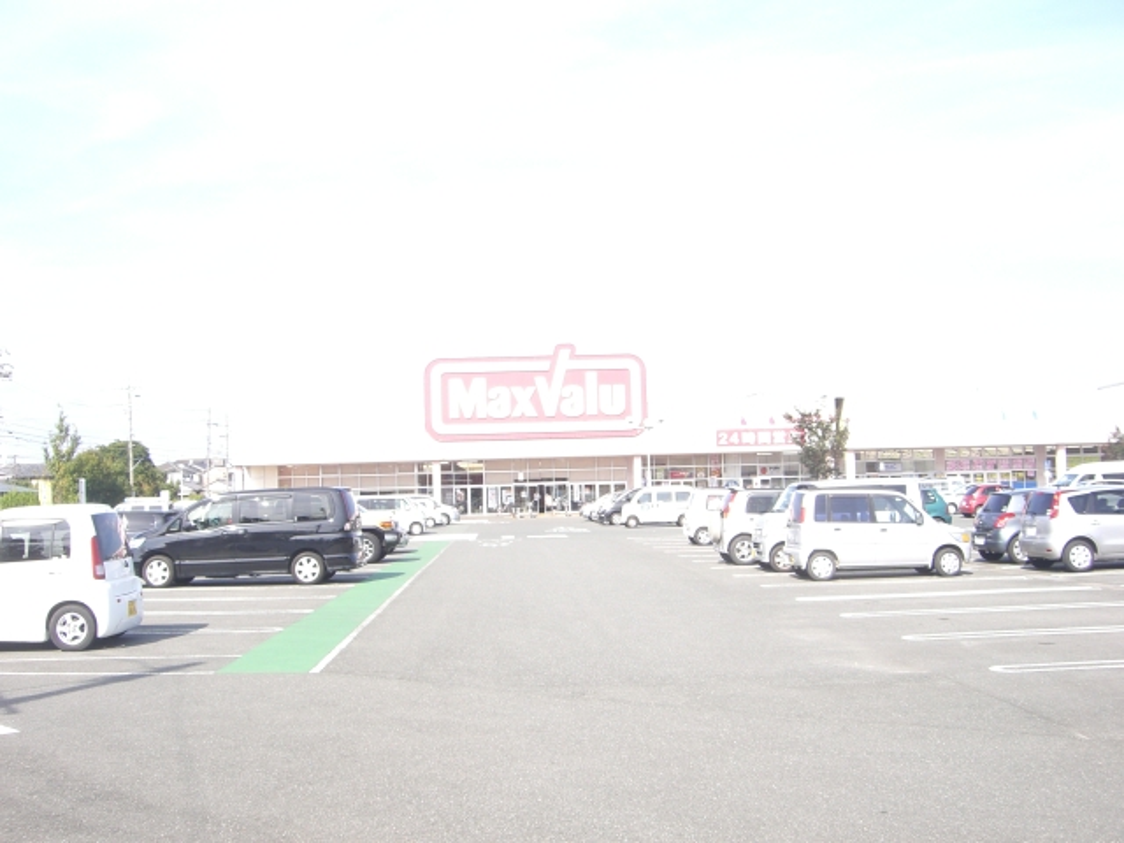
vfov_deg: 37.7
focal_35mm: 38
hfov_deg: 49.0
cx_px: 562
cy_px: 422
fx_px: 1234
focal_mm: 6.2
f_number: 4.3
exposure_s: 1/1250
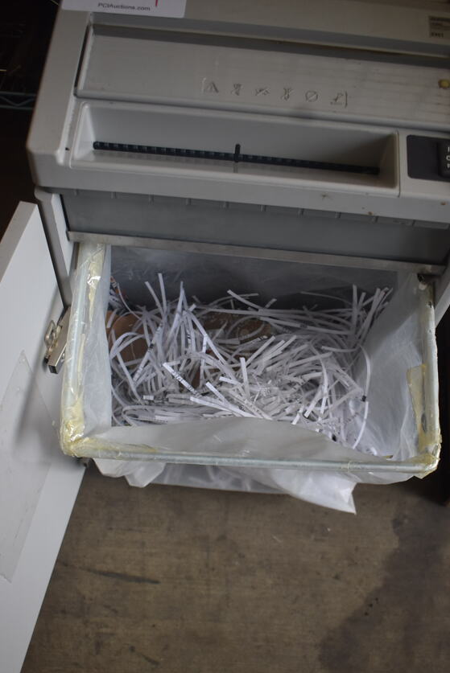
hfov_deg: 36.9
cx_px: 220
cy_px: 366
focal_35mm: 36
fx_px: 674
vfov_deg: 53.0
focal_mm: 22
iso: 560
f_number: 3.8
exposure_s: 1/250
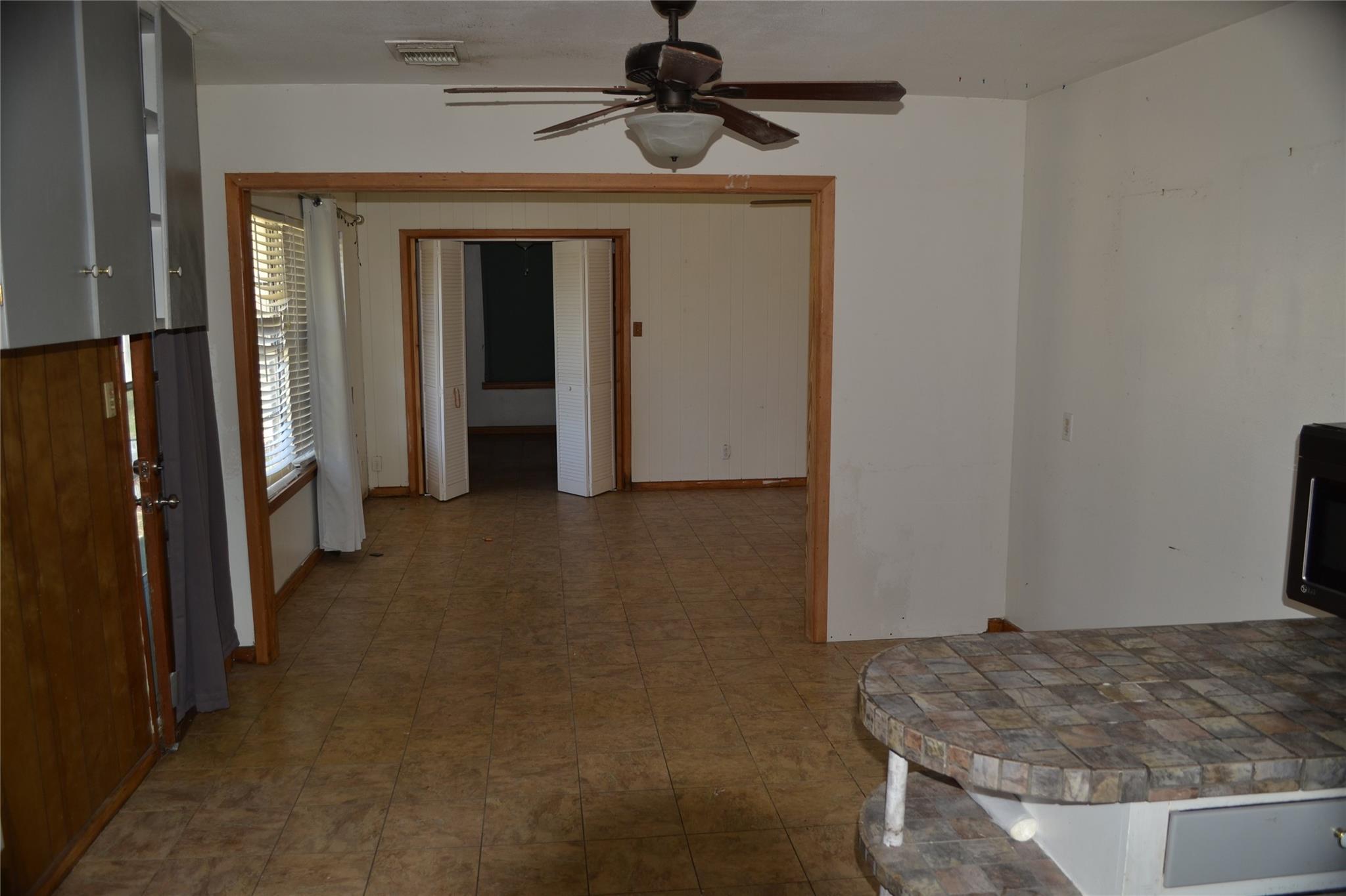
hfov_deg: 67.4
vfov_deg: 47.9
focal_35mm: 27
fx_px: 1009
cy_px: 448
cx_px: 673
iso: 100
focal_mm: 18
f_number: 3.5
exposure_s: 1/60
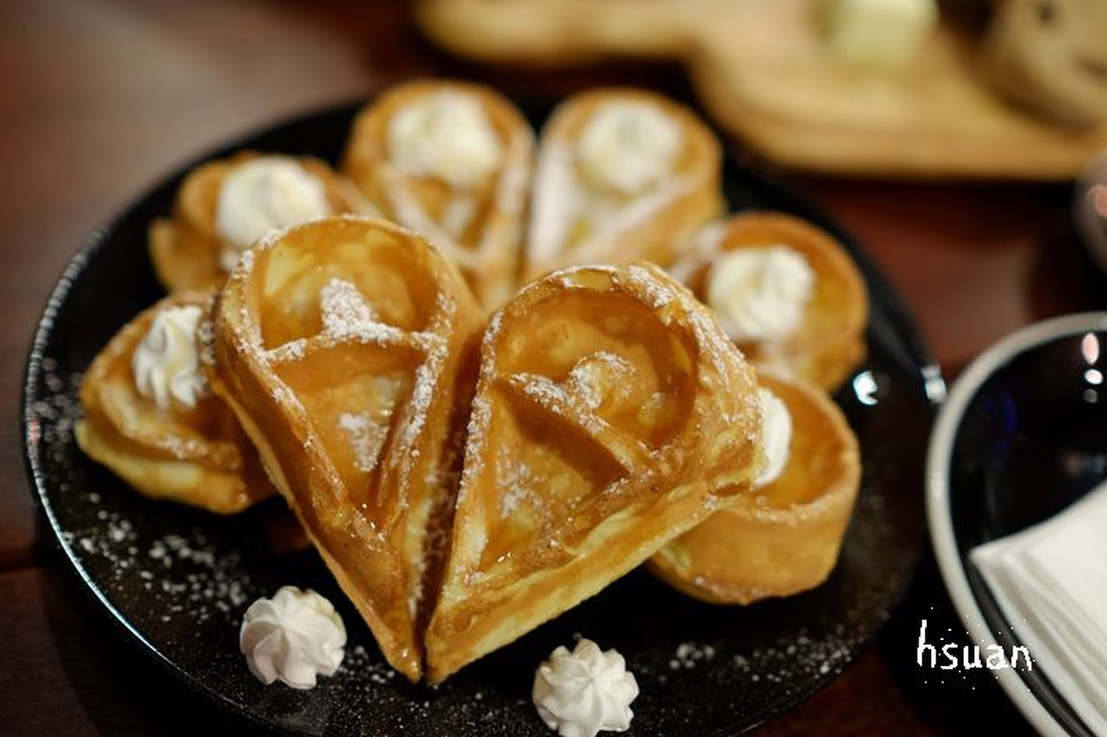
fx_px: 1199
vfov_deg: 34.2
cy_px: 360
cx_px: 558
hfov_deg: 49.6
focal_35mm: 39
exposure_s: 1/15
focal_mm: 23
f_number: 1.4
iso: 400
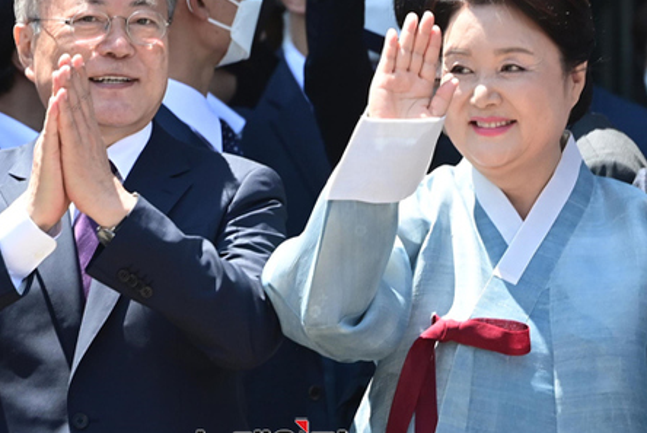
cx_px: 267
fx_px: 10362
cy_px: 187
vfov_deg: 2.4
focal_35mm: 576
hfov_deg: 3.6
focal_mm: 400
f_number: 8
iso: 1250
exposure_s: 1/640
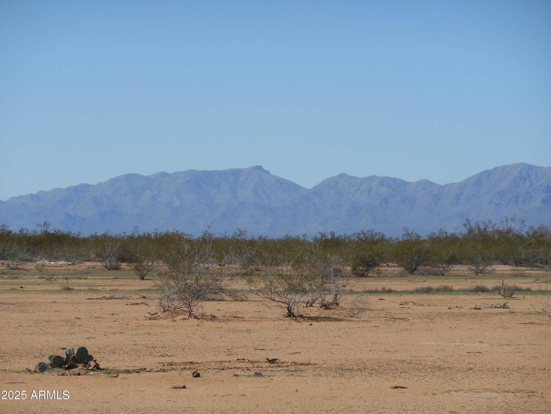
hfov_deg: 10.4
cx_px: 276
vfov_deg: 7.8
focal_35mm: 191
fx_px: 3040
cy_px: 207
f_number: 5.6
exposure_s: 1/640
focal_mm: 34
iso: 80
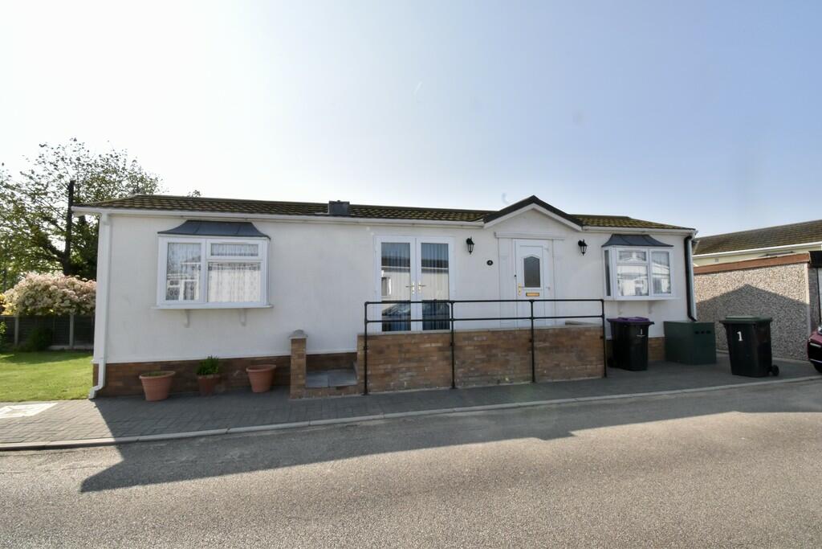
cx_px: 411
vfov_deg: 77.3
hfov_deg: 100.4
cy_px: 274
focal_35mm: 15
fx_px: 343
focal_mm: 10
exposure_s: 1/200
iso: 800
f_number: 22
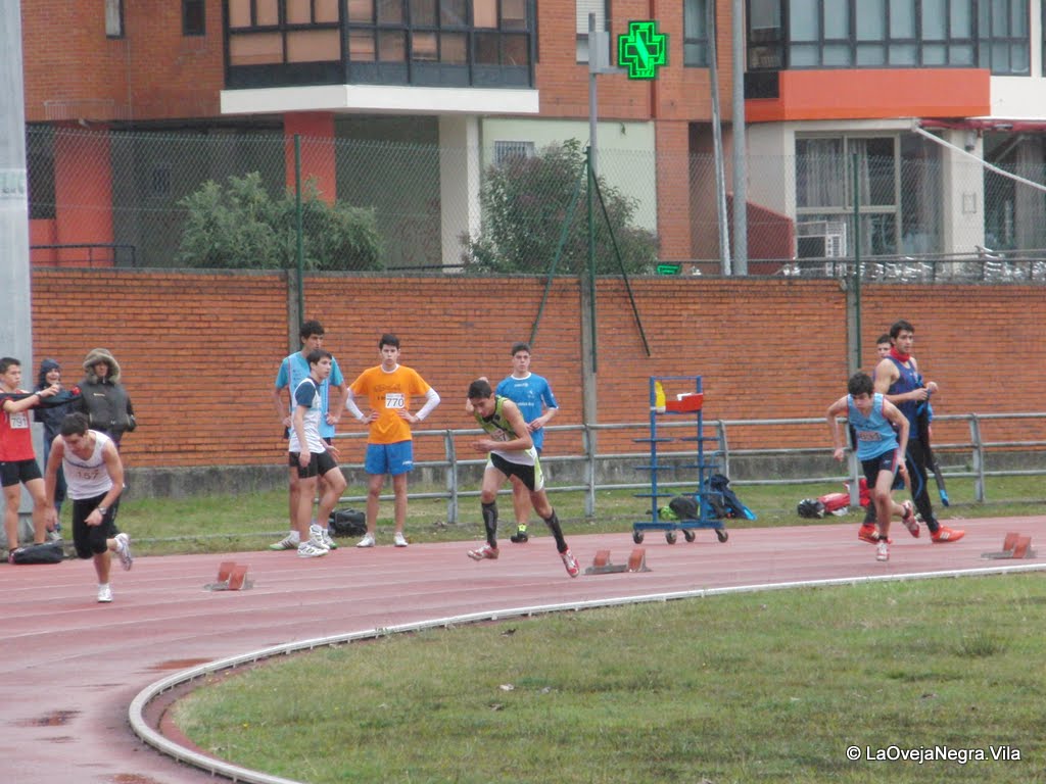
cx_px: 523
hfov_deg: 8.5
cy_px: 392
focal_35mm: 232
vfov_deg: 6.4
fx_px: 7010
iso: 400
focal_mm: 41
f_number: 4.4
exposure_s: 1/400
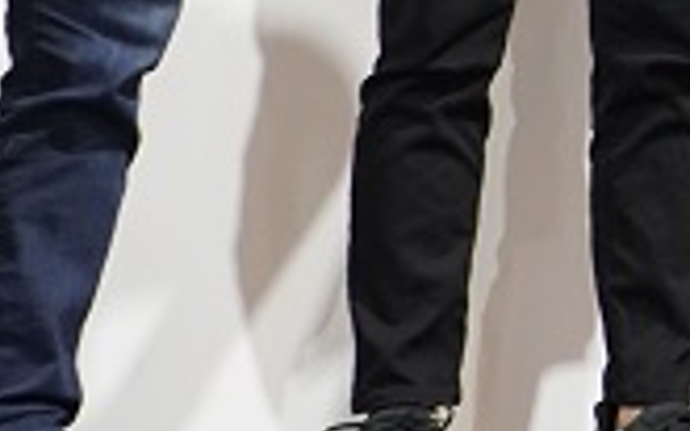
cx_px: 1275
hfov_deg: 10.6
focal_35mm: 185
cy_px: -552
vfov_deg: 6.8
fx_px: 3478
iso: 2000
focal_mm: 30
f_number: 5.6
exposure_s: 1/100
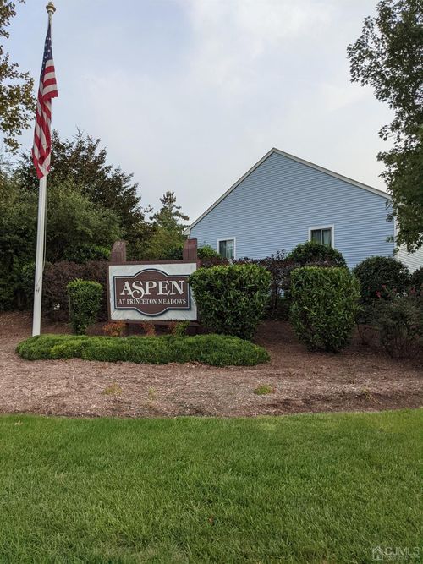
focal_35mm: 27
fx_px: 440
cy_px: 282
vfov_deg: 65.3
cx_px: 212
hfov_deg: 51.3
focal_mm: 4.38
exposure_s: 1/870
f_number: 1.73
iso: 88
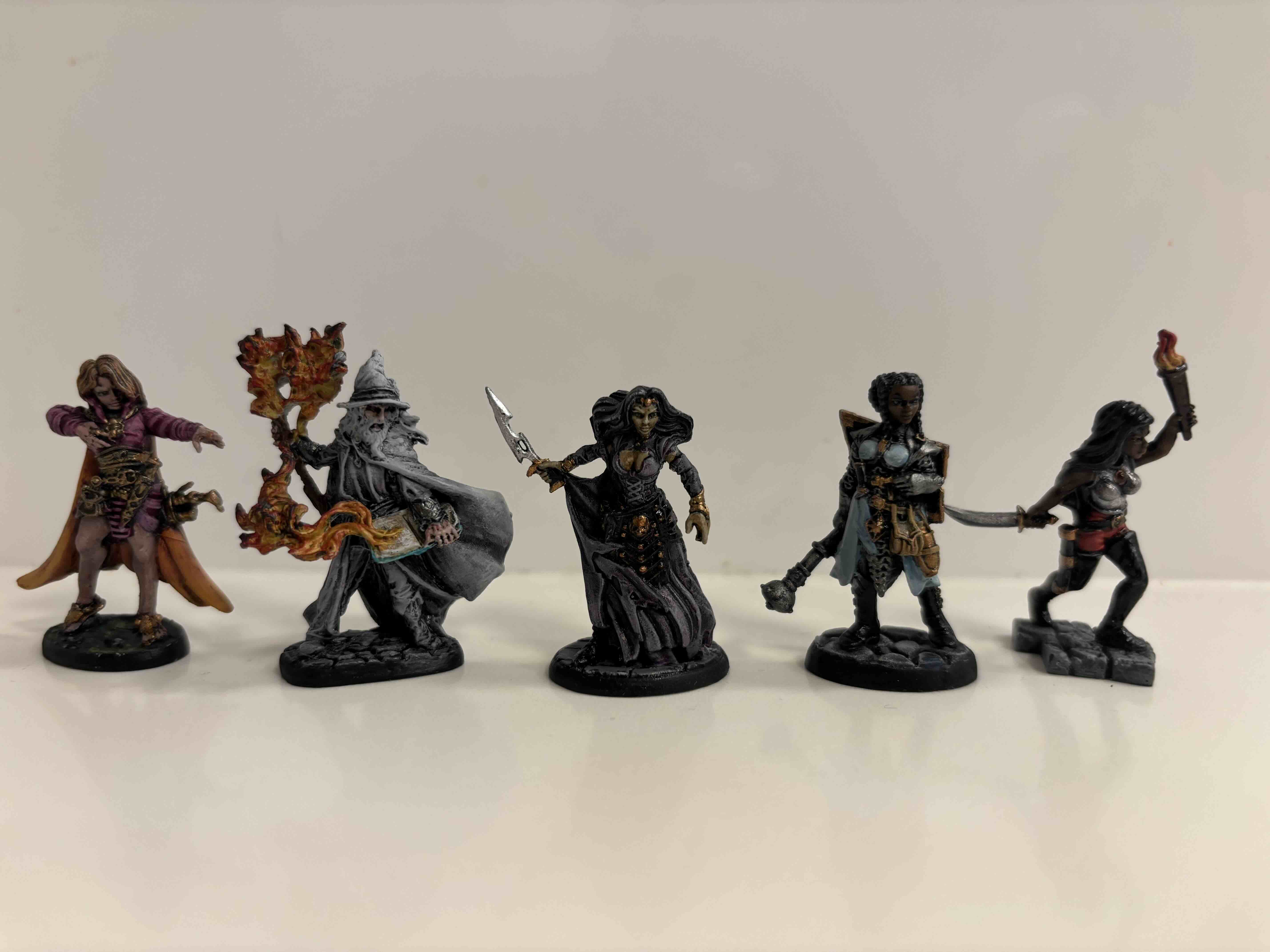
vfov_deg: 53.1
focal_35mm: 26
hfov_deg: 67.3
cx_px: 635
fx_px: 954
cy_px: 476
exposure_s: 1/60
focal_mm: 5.96
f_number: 1.6
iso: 80
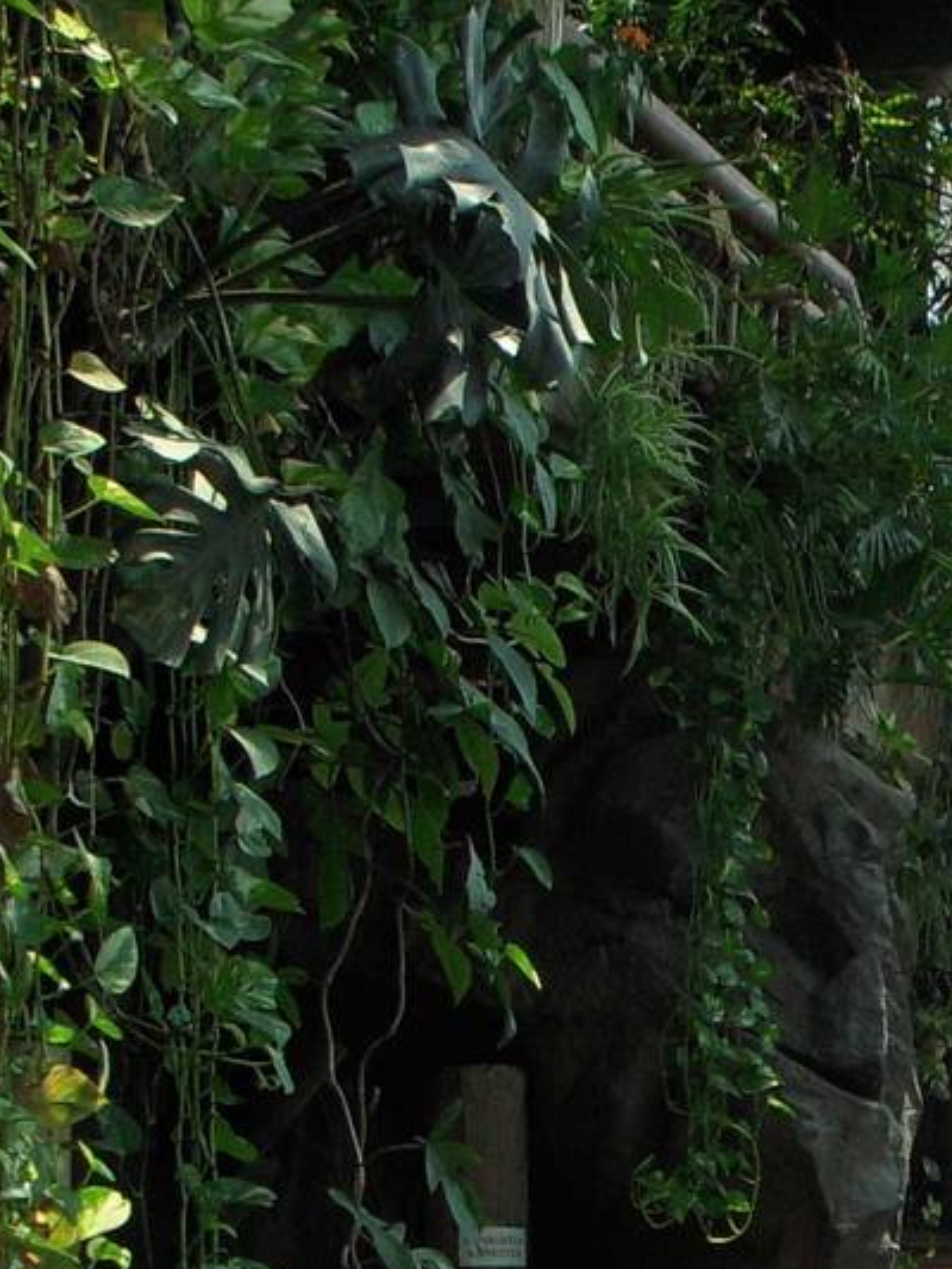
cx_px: 1278
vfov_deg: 16.9
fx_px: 4179
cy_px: 1219
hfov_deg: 12.5
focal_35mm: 114
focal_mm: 6.3
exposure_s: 1/200
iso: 100
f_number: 3.3
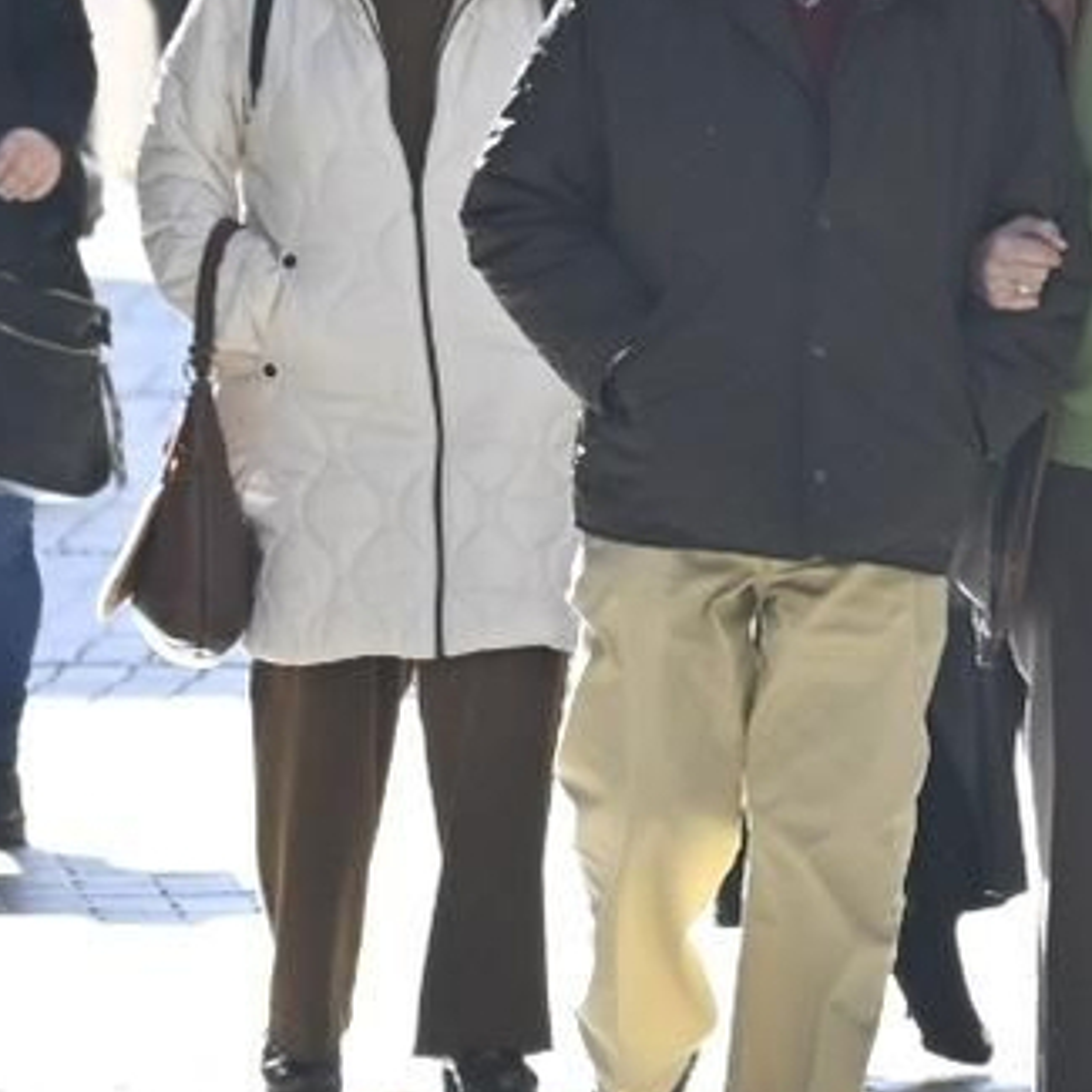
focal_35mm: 1257
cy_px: 5
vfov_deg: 1.4
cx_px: 864
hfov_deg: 1.4
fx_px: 44863
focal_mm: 200
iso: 400
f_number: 6.3
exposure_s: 1/400
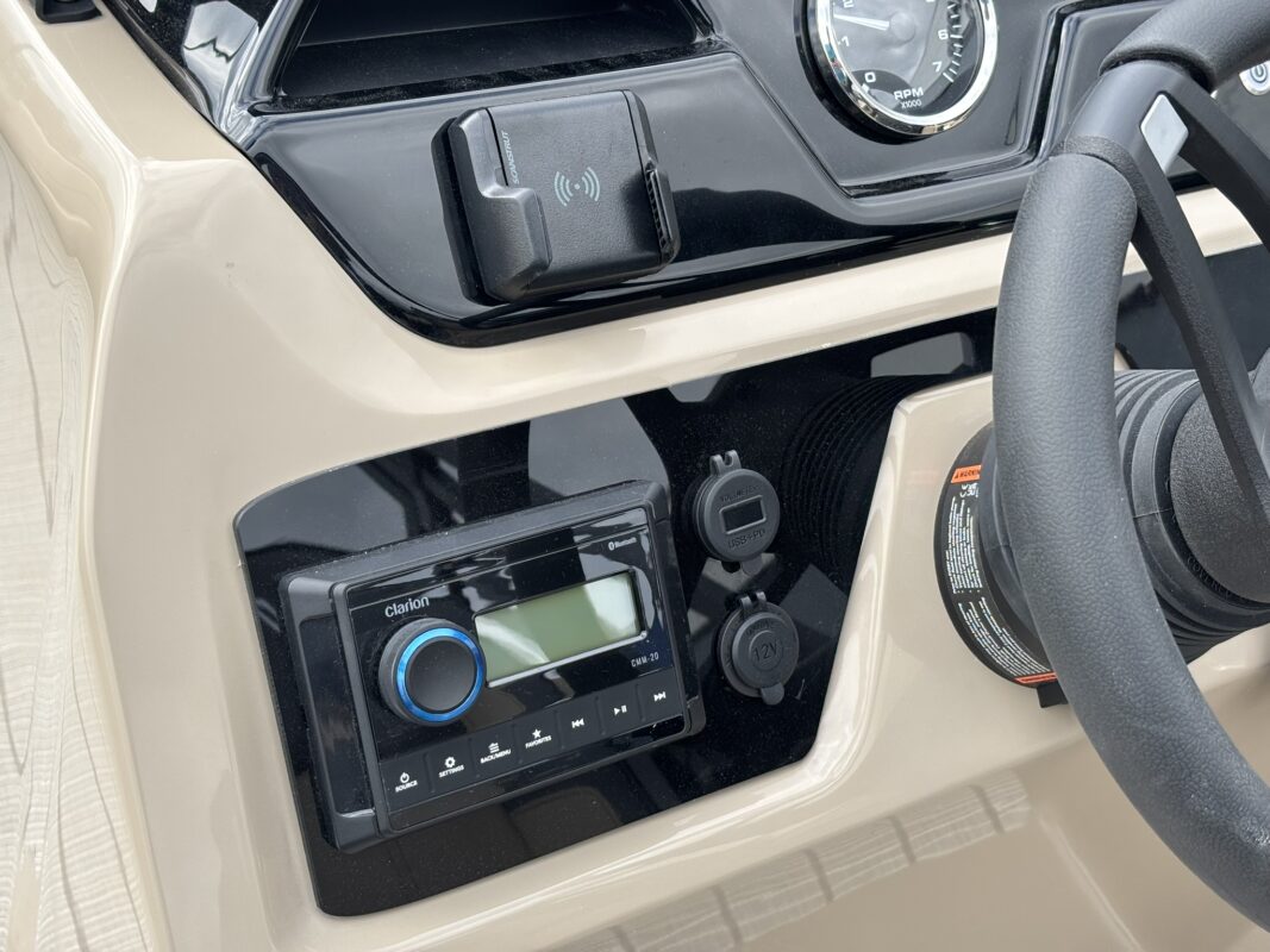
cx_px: 635
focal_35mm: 52
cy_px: 476
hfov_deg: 36.8
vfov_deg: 28.0
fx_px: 1908
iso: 32
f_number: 1.6
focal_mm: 5.96
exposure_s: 1/684
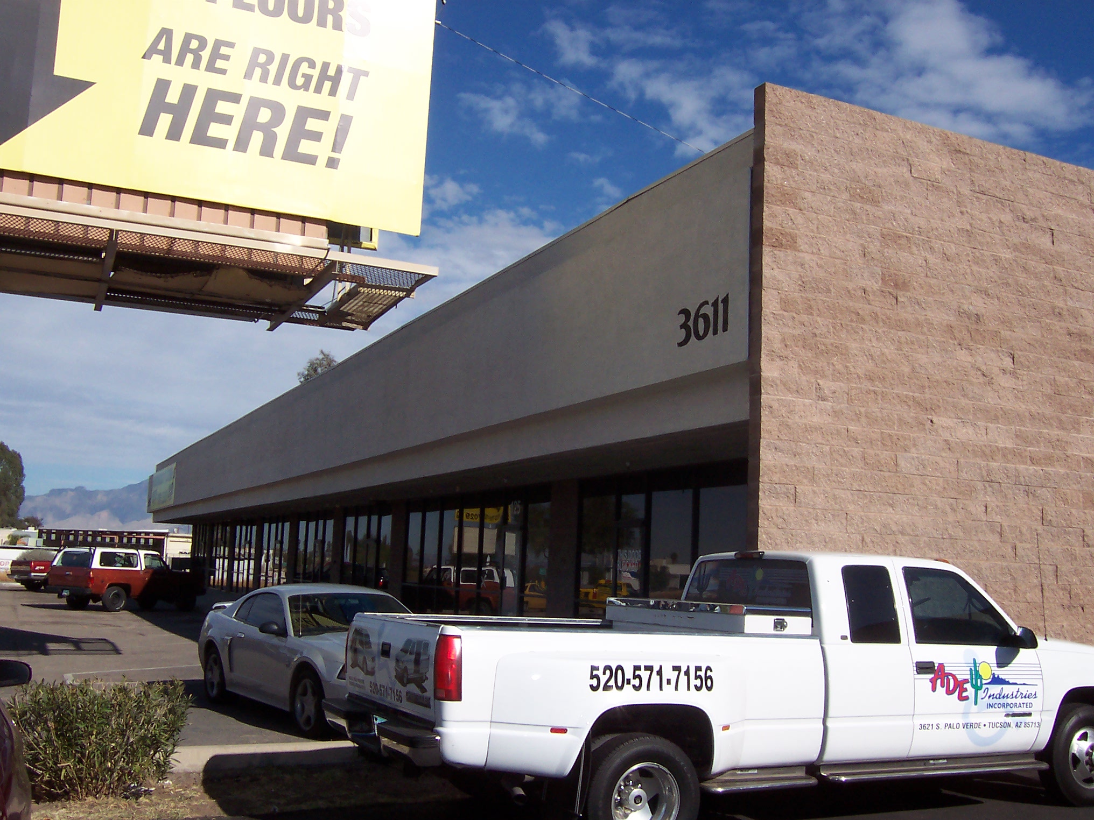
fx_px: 1138
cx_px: 547
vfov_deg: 39.7
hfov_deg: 51.4
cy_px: 410
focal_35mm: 36
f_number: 5.6
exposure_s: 1/1000
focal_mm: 5.6
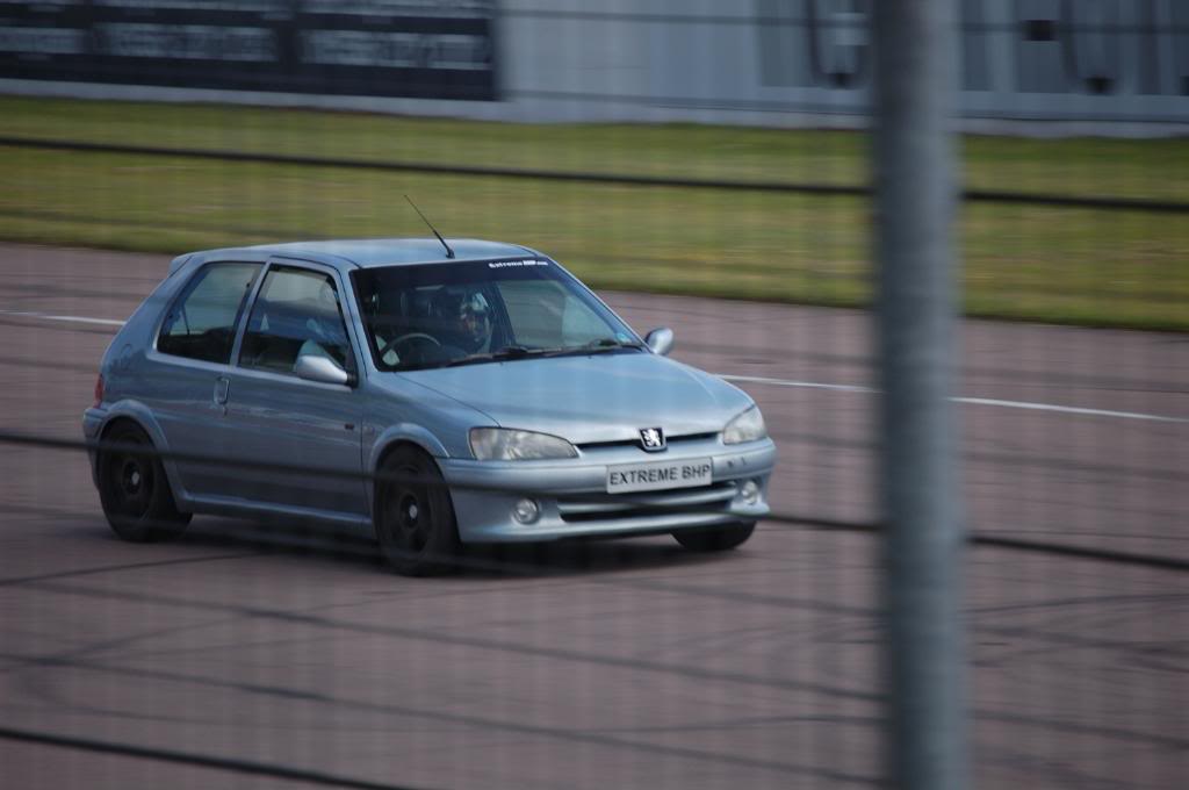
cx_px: 594
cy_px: 395
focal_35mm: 300
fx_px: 9896
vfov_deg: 4.6
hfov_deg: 6.9
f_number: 5.6
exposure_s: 1/160
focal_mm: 200
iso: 200
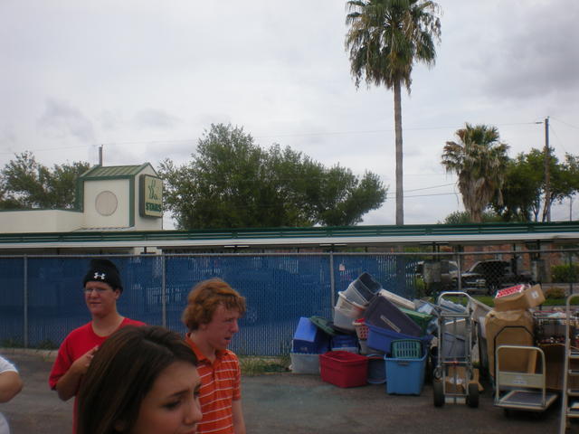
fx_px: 636
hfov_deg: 49.0
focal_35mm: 38
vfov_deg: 37.7
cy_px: 217
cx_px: 290
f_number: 4.6
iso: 64
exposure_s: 1/522
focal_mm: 6.3
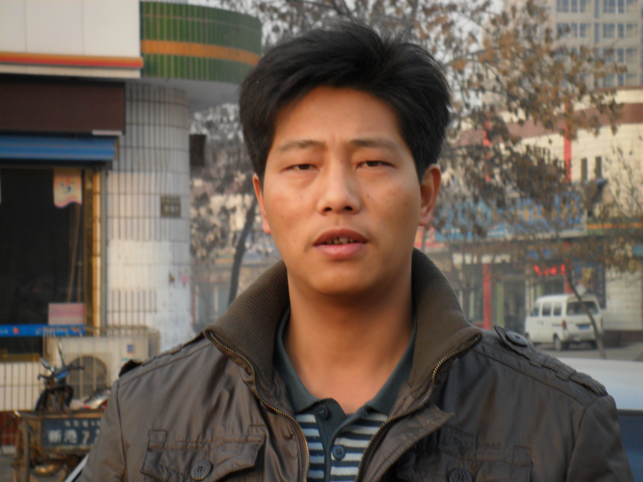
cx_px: 322
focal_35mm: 135
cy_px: 241
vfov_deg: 11.0
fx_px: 2508
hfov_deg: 14.6
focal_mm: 24.5
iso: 120
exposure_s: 1/90
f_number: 5.9
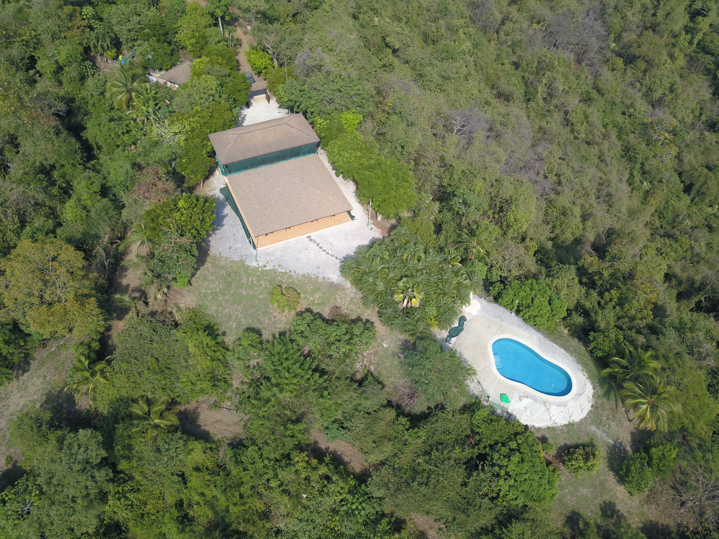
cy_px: 270
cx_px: 360
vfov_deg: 53.1
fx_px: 540
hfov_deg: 67.3
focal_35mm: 26
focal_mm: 4.73
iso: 100
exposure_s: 1/844
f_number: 2.2
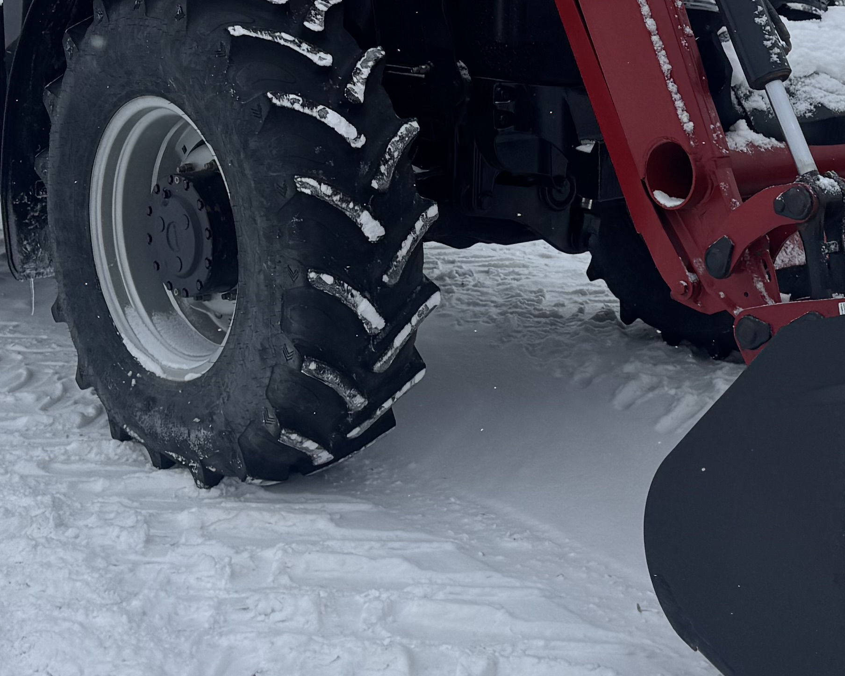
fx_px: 1851
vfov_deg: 20.5
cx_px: 598
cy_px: 137
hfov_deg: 25.5
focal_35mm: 74
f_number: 1.78
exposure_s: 1/3413
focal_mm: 6.76
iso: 80
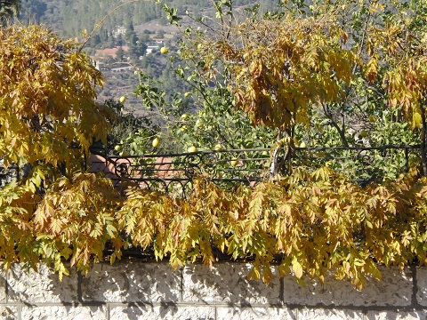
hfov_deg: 14.2
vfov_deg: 10.7
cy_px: 160
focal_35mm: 139
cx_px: 214
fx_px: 1715
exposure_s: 1/500
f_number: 4.2
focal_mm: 24.6
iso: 100
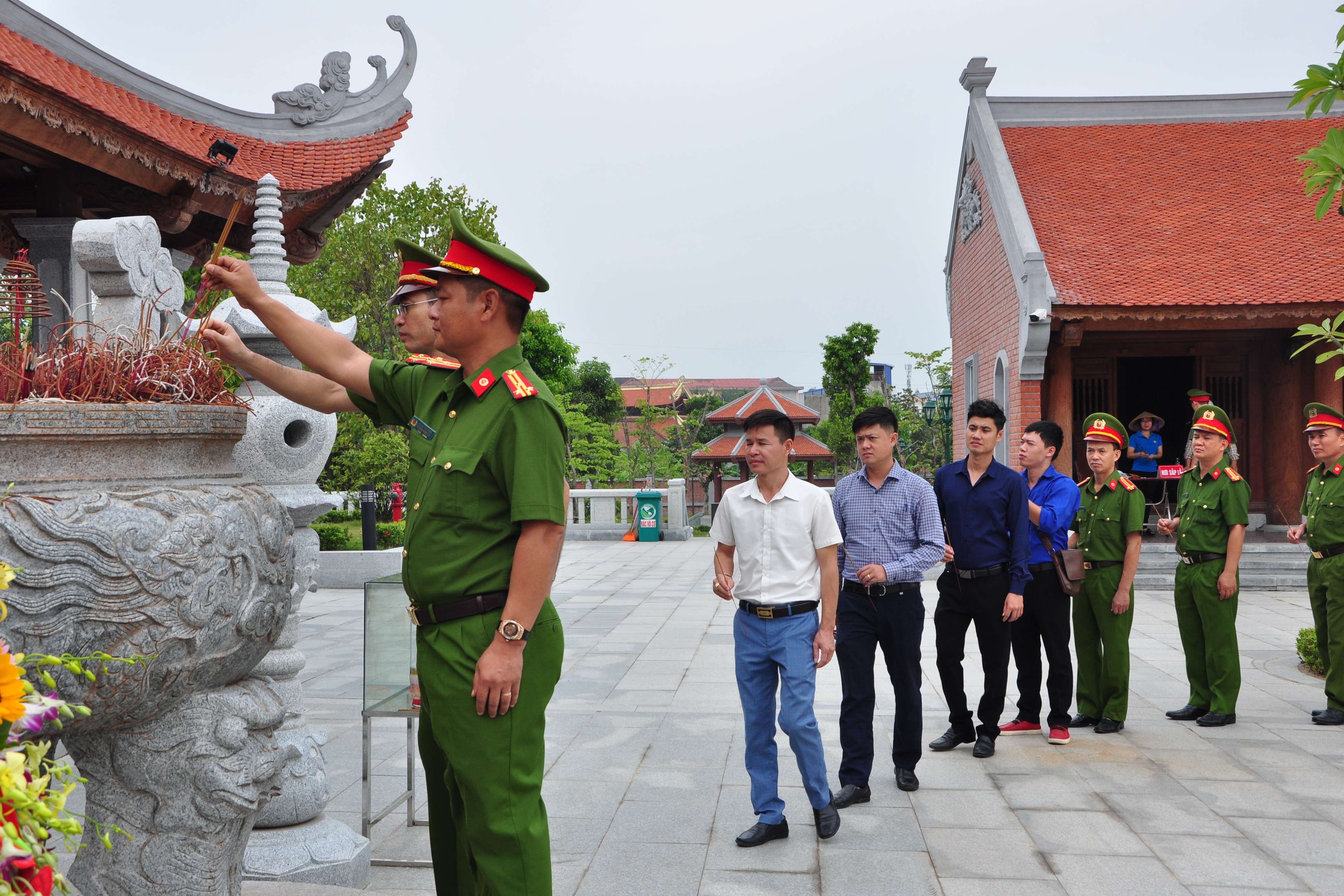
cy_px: 447
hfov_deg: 48.5
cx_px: 657
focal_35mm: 40
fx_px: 1493
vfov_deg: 33.4
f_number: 9
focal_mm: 26
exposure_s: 1/250
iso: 250
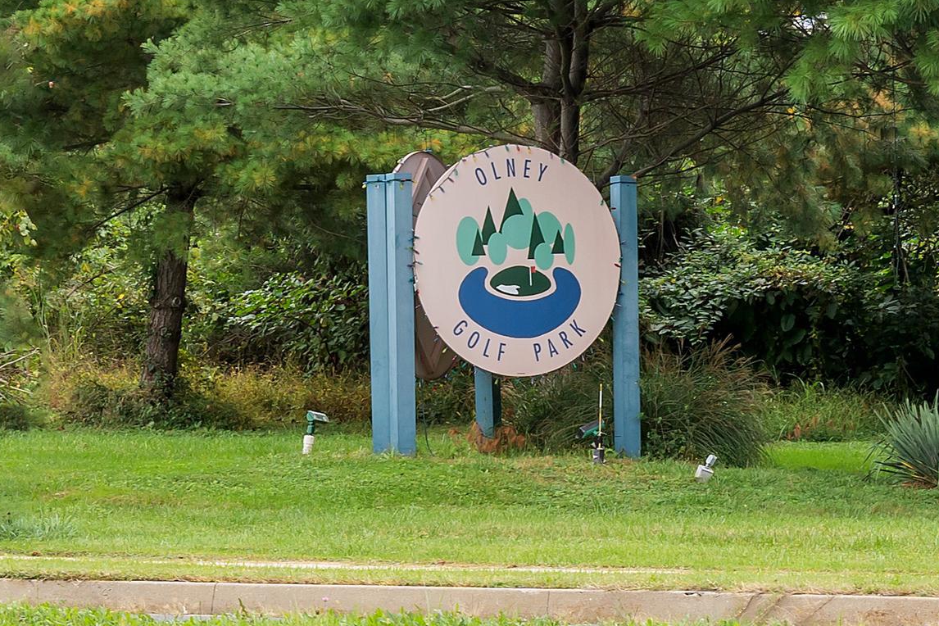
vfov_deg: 10.2
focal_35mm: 134
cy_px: 229
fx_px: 3495
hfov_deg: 15.3
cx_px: 479
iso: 250
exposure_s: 1/40
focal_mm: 75
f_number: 11
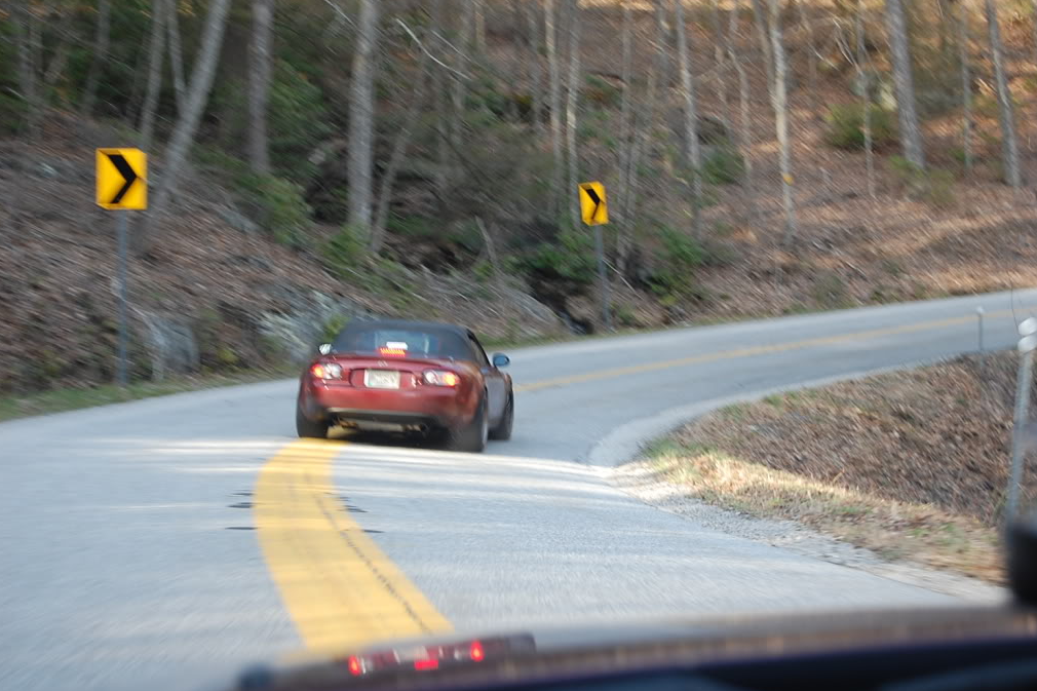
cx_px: 520
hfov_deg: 24.3
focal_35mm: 84
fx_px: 2405
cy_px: 346
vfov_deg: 16.4
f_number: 5.6
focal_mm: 55
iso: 400
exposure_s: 1/60
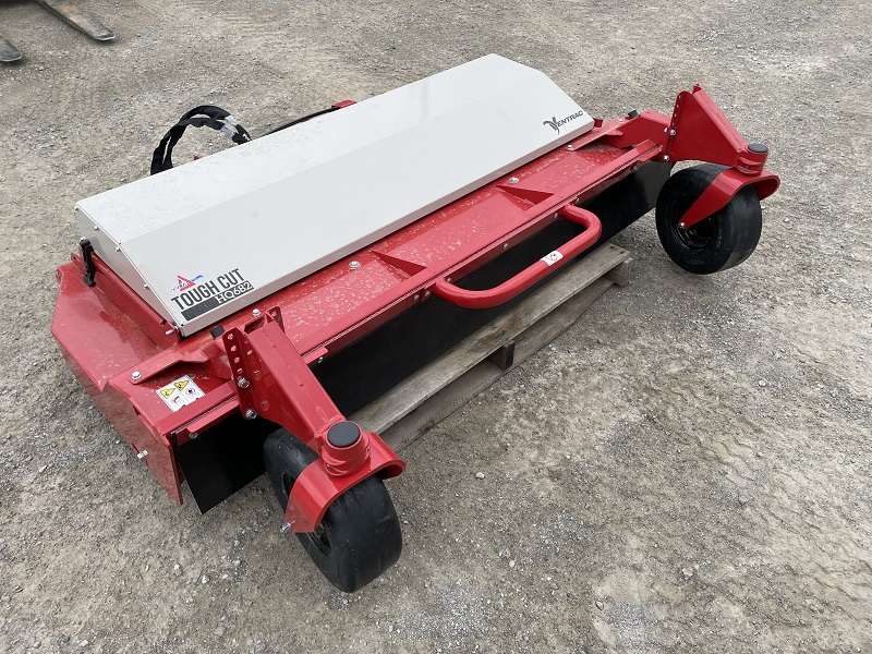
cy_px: 327
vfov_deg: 53.1
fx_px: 655
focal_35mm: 26
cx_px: 436
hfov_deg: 67.3
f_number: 1.6
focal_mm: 4.2
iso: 32
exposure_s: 1/633
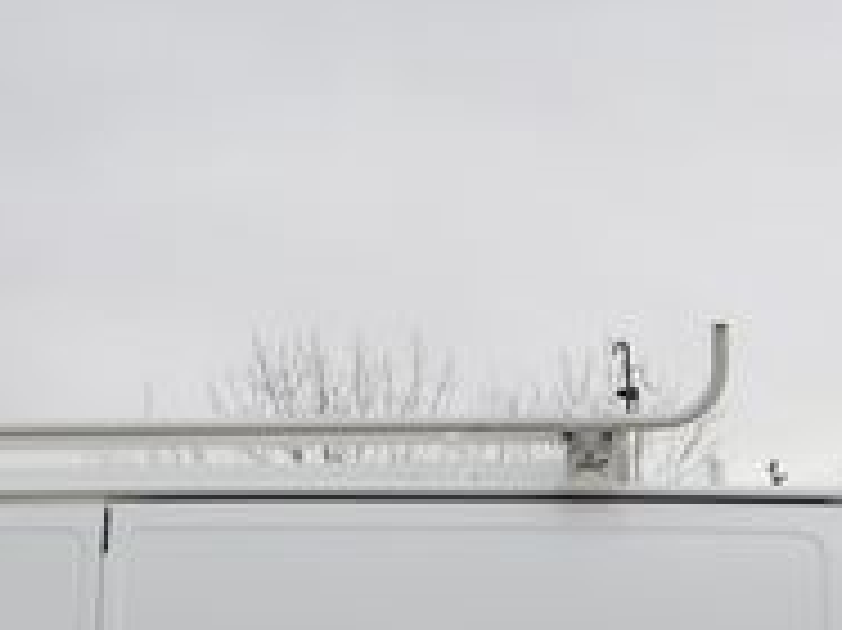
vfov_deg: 8.1
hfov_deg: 11.2
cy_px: 1217
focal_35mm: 176
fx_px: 4278
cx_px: 558
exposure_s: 1/80
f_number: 3.7
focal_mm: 8
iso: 125
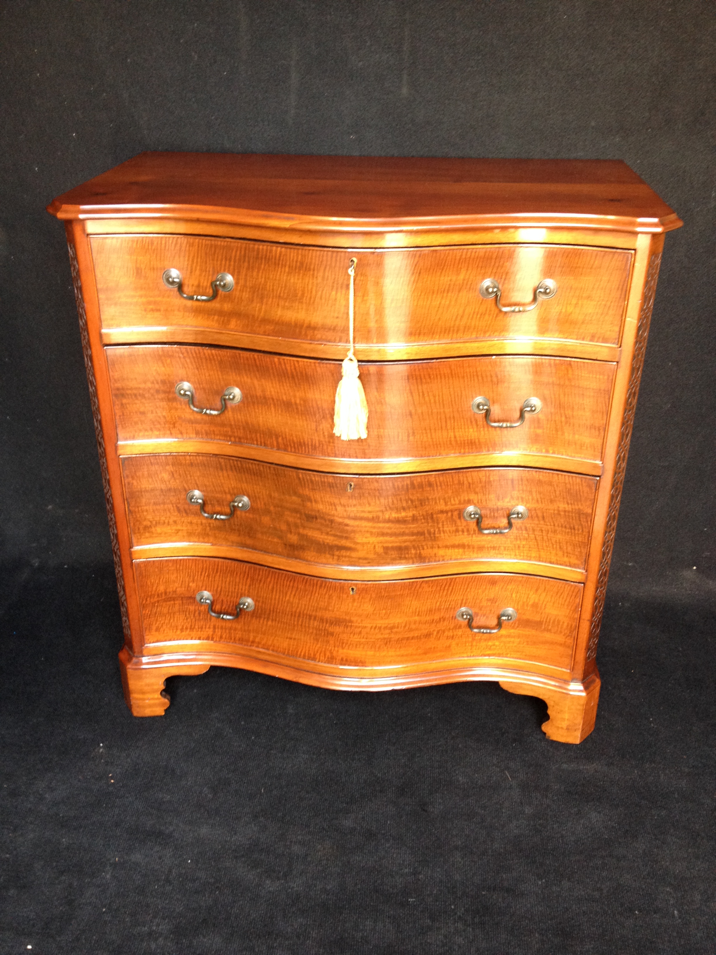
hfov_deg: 40.7
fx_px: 965
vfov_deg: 52.6
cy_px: 478
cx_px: 358
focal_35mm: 35
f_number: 2.4
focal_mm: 4.28
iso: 125
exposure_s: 1/20
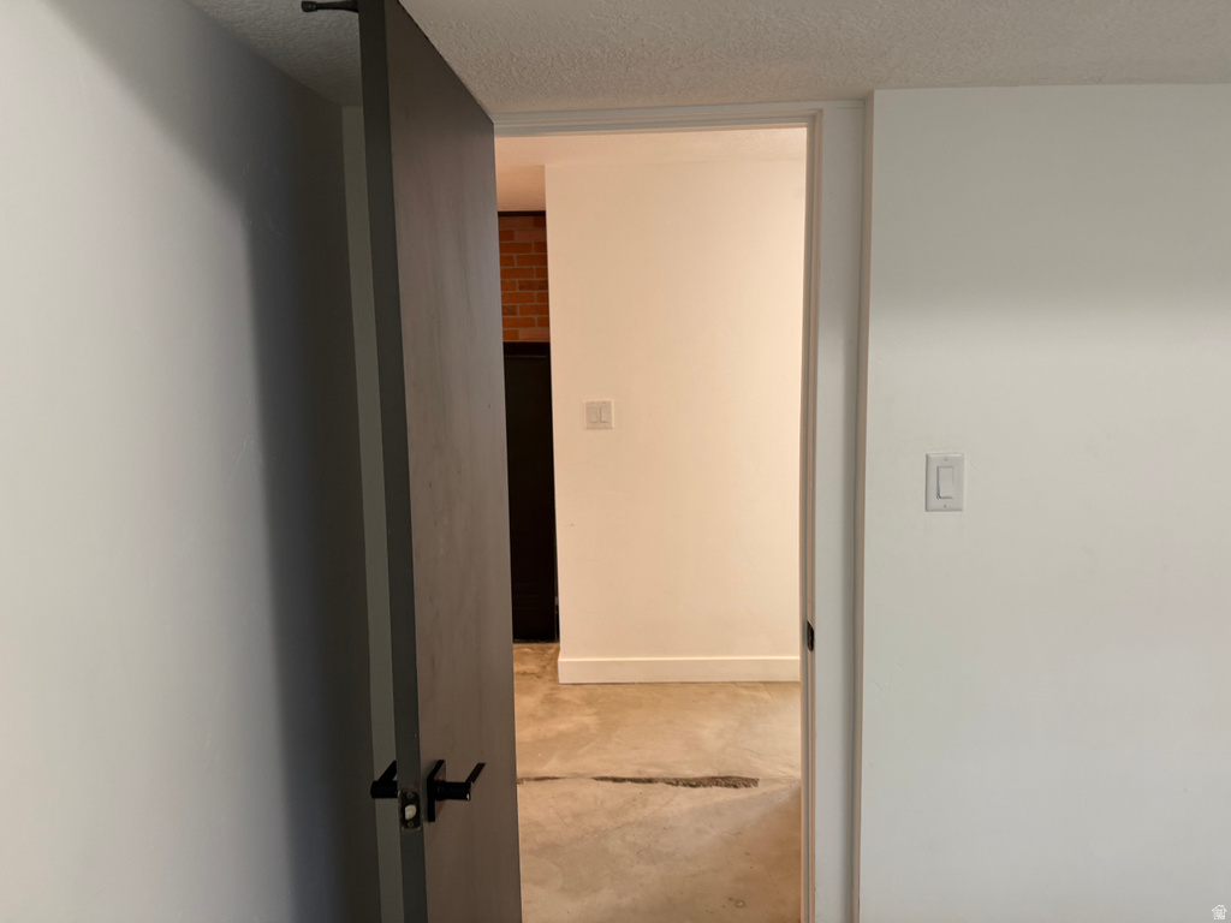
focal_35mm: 24
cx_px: 616
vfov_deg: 56.8
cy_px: 462
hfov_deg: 71.6
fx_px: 853
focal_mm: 6.76
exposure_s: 1/60
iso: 125
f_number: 1.78
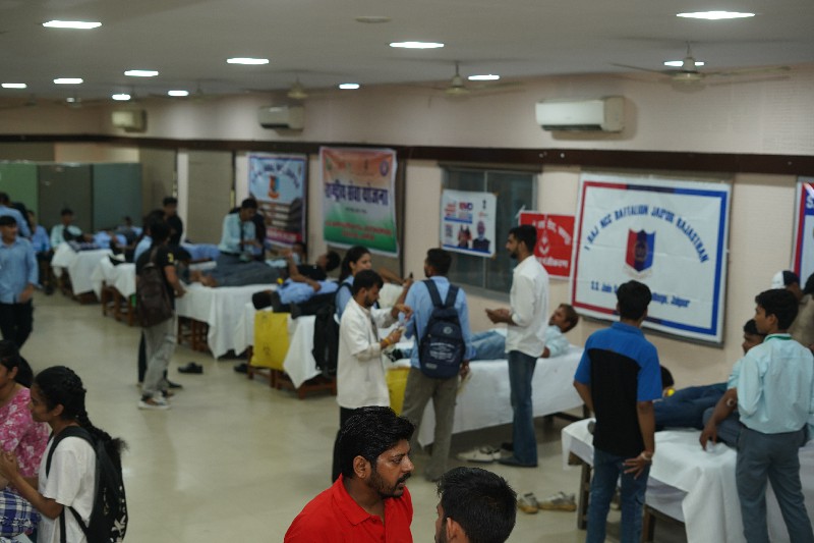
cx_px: 407
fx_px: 1130
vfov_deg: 27.0
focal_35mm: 50
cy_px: 272
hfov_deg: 39.6
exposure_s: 1/160
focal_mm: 50
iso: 800
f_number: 3.2
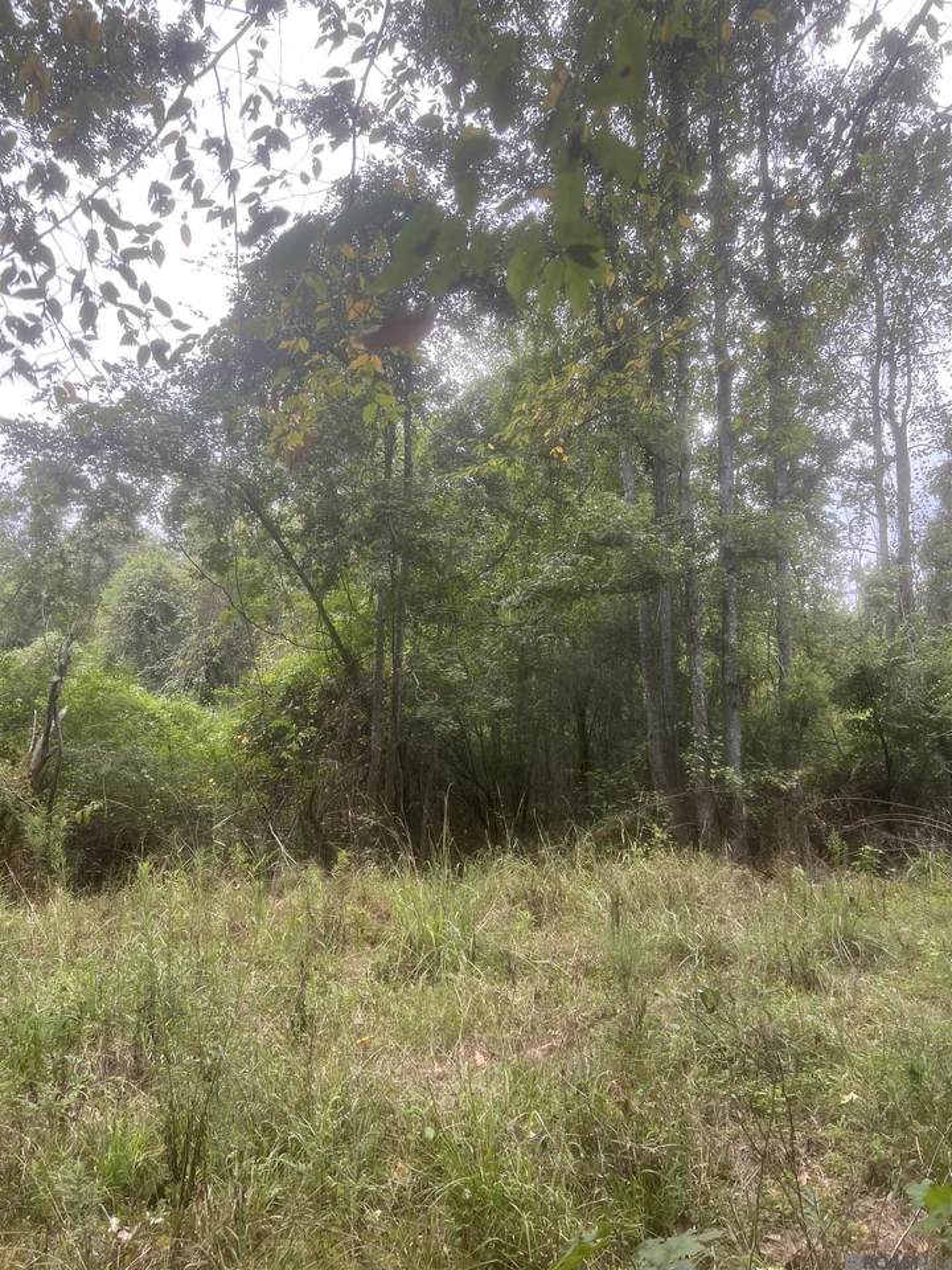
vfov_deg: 67.3
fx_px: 953
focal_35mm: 26
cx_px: 476
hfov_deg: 53.1
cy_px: 635
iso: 50
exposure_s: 1/533
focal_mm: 5.7
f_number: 1.5
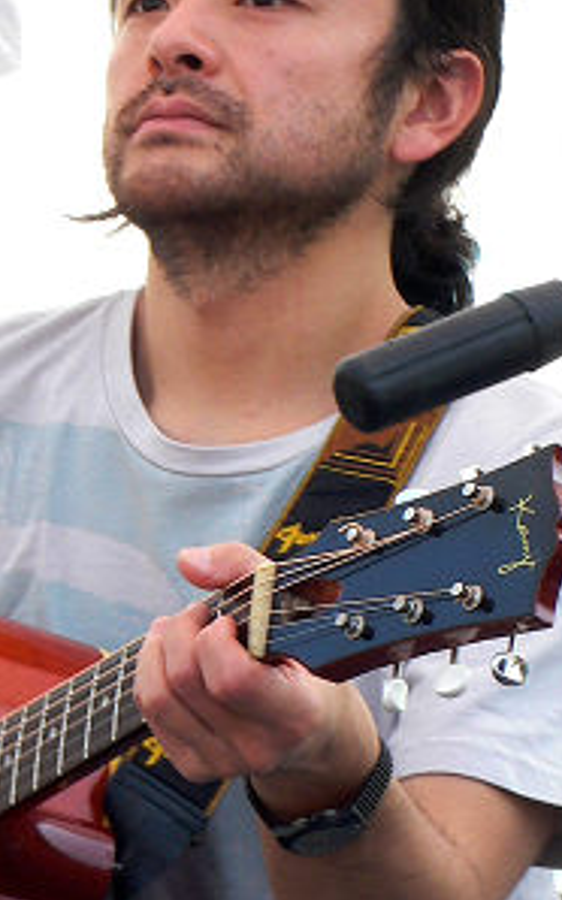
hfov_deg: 5.4
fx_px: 5936
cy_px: 332
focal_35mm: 242
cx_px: 56
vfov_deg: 8.7
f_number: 8
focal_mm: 18
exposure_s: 1/40
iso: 100
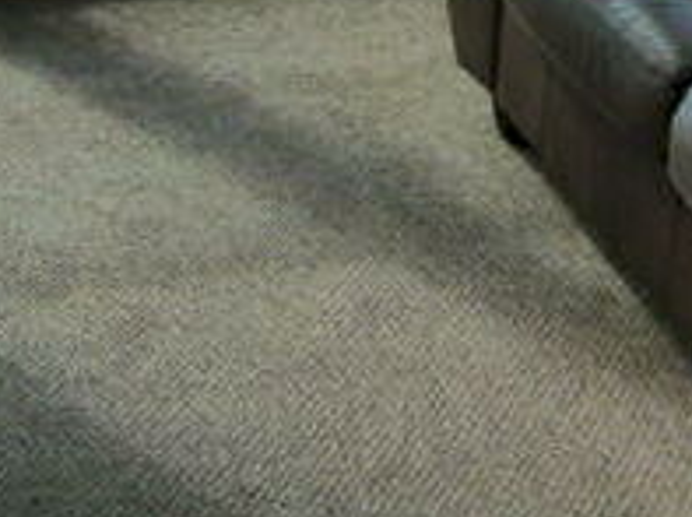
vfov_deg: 14.6
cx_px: 197
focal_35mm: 89
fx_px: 1776
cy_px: -396
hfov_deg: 21.9
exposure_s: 1/250
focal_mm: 4.1
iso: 200
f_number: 4
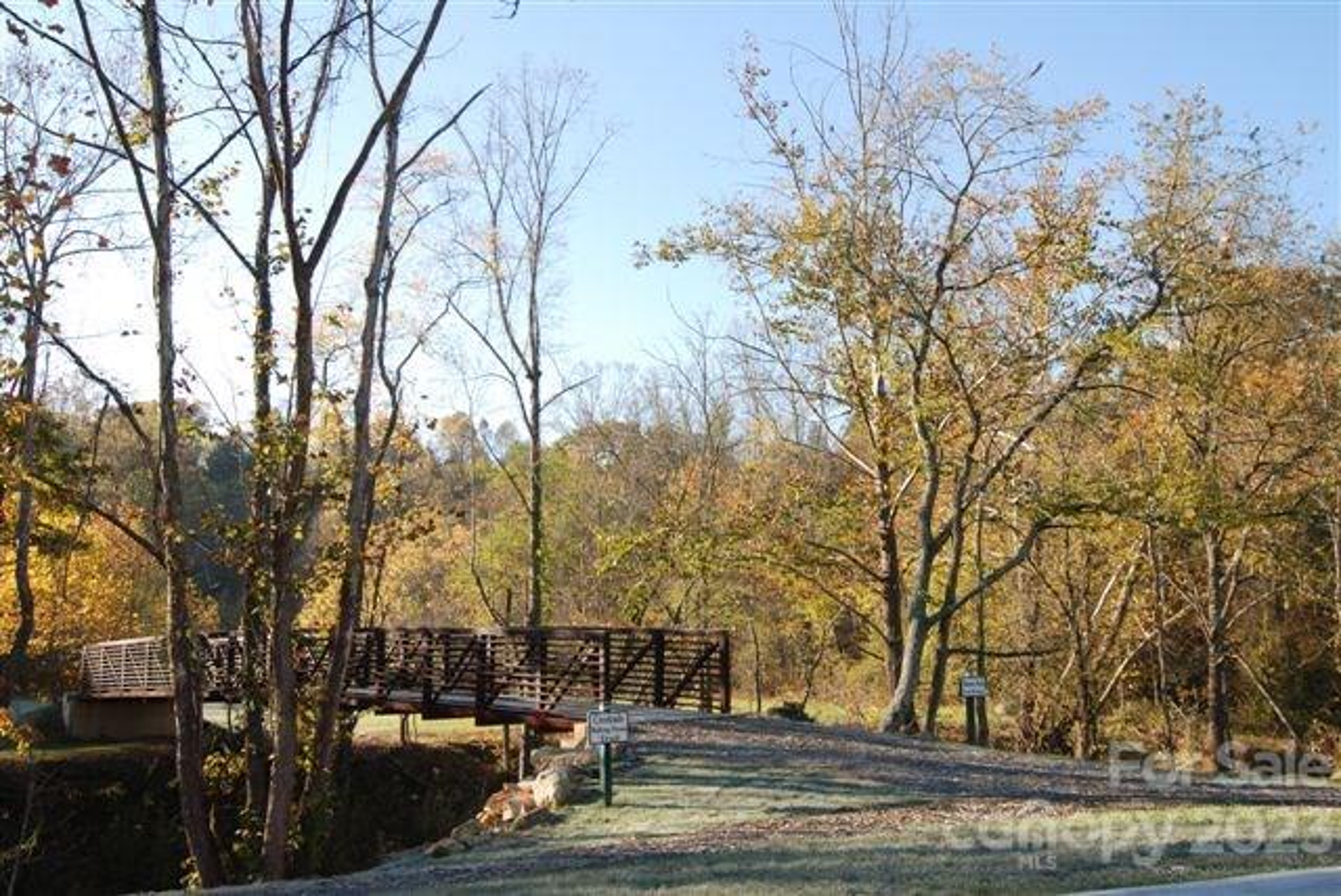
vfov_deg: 40.0
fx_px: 1230
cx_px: 670
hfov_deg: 57.2
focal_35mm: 33
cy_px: 448
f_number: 5.6
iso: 100
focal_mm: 22
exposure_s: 1/125
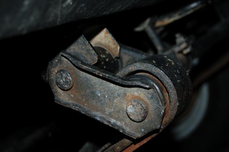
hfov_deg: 33.4
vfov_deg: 22.6
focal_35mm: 60
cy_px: 76
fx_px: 381
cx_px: 114
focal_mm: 40
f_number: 5.6
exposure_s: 1/125
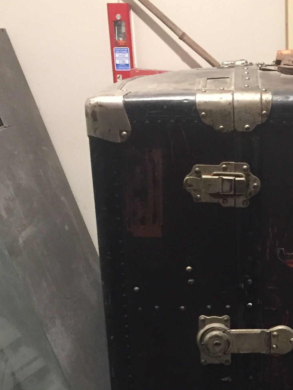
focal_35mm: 69
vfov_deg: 27.3
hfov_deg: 20.8
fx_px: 779
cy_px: 340
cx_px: 274
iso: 250
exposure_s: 1/17
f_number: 2.2
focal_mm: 4.15
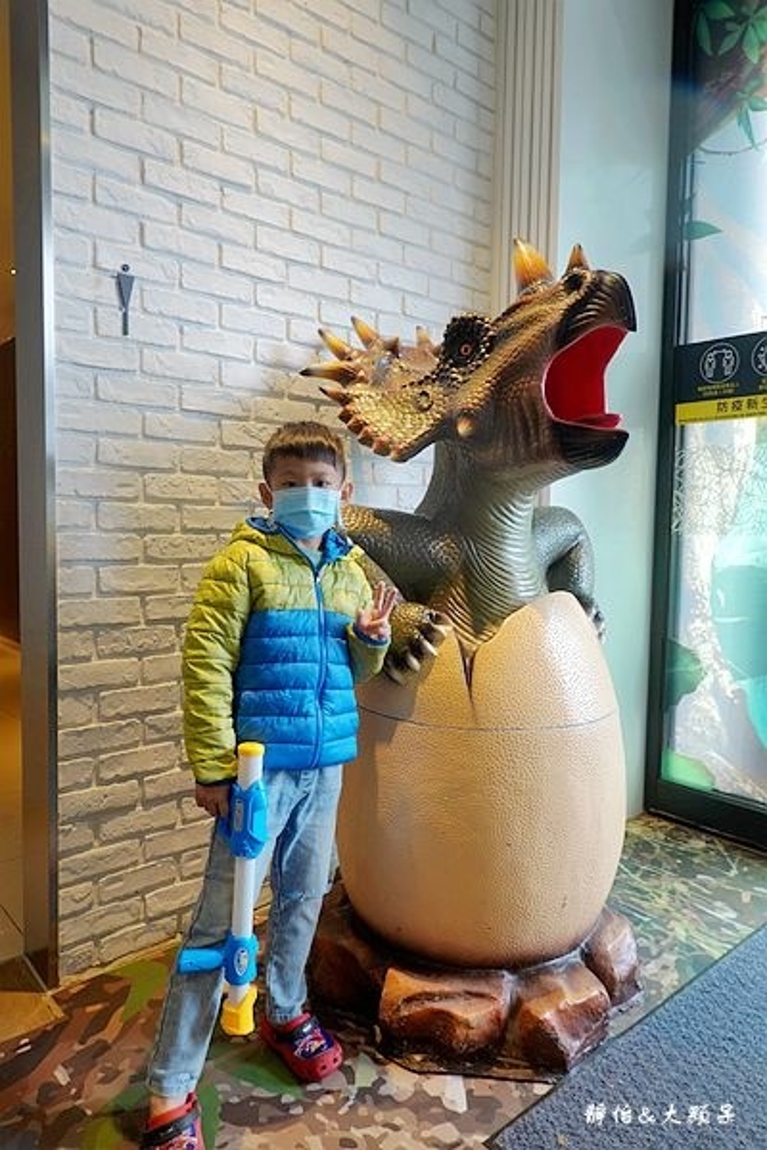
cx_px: 384
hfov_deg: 53.1
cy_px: 575
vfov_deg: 73.7
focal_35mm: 24
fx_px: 767
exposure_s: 1/30
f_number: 2.8
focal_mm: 9
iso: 200
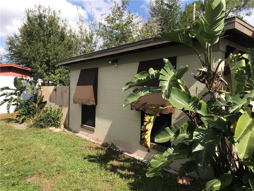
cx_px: 127
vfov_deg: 49.7
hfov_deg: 63.4
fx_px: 205
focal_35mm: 28
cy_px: 96
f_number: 1.8
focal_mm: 3.99
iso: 20
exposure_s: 1/1520
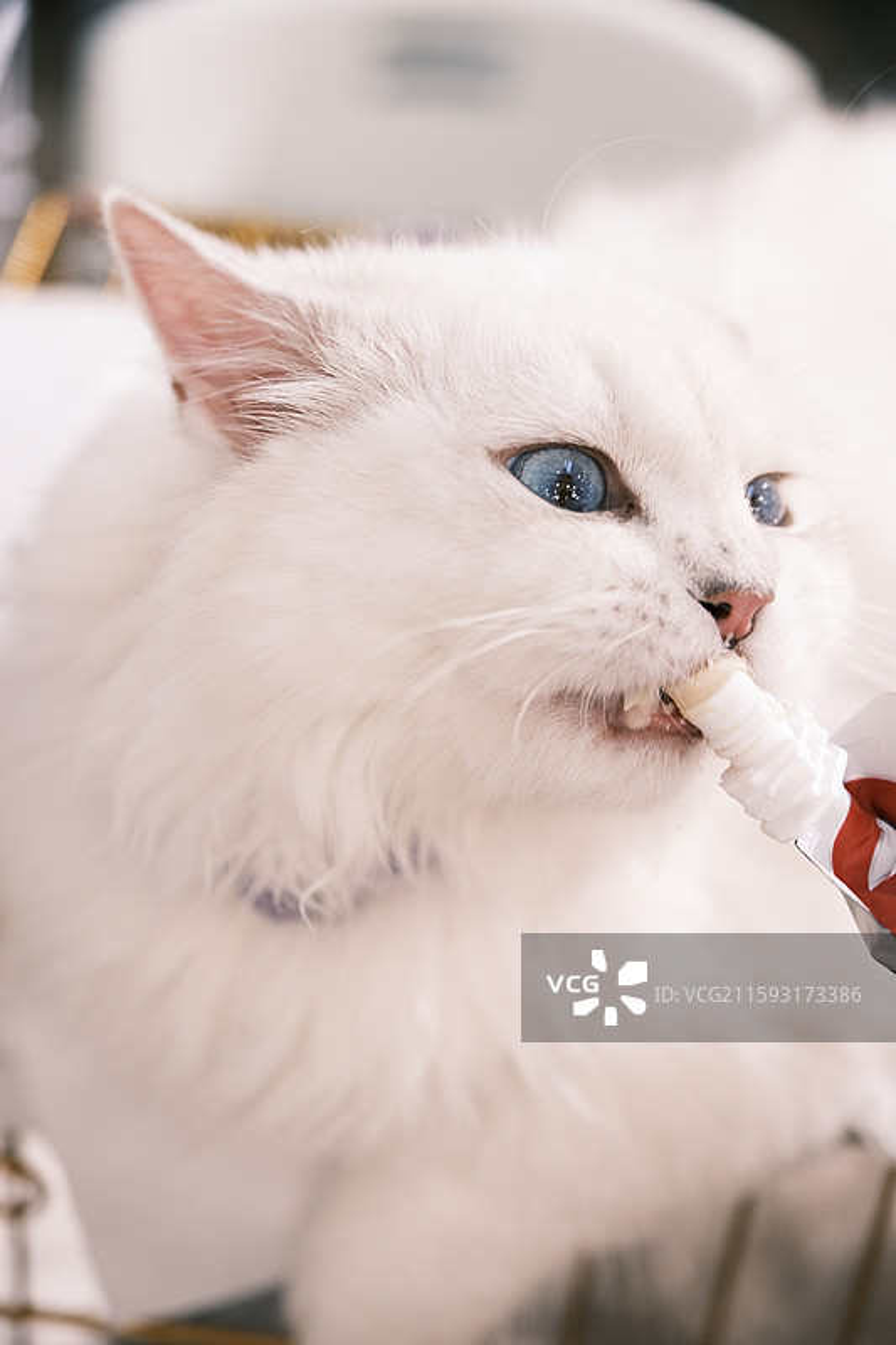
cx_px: 448
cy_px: 672
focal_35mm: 66
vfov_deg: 30.5
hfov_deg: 20.6
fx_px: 2465
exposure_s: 1/125
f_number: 2.8
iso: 640
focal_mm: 43.8
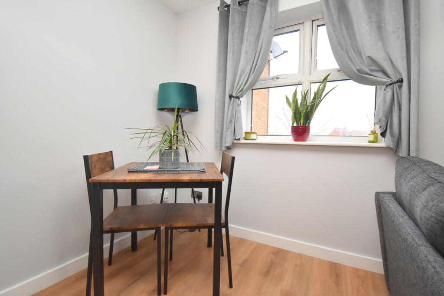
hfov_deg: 100.4
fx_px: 185
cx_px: 222
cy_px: 148
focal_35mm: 15
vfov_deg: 77.3
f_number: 4.5
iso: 1250
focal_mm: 10
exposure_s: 1/125
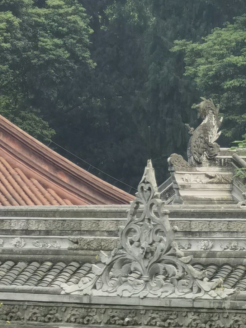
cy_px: -32
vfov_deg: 4.9
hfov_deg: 3.7
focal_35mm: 403
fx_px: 3819
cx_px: 21
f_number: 3.4
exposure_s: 1/286
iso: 50
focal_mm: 14.45
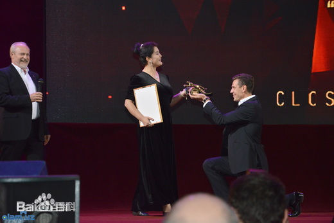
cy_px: 112
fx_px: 1253
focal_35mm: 135
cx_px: 167
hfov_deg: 15.2
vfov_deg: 10.2
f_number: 5.6
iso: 800
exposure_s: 1/125
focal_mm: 90
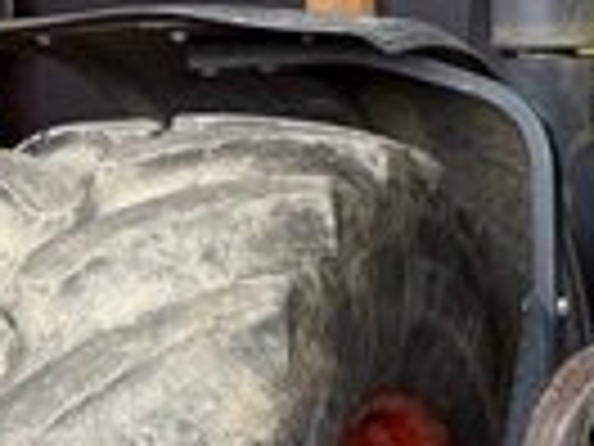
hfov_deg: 12.7
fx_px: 2334
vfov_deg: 10.9
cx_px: 1197
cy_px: 209
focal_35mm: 136
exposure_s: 1/91
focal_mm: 6.76
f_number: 1.78
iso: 200
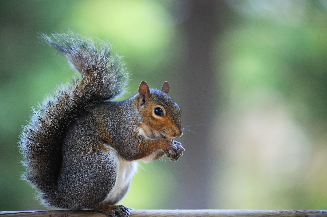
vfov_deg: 6.9
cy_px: 108
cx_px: 164
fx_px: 1815
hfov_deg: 10.3
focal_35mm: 200
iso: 400
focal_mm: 200
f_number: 2.8
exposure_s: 1/250
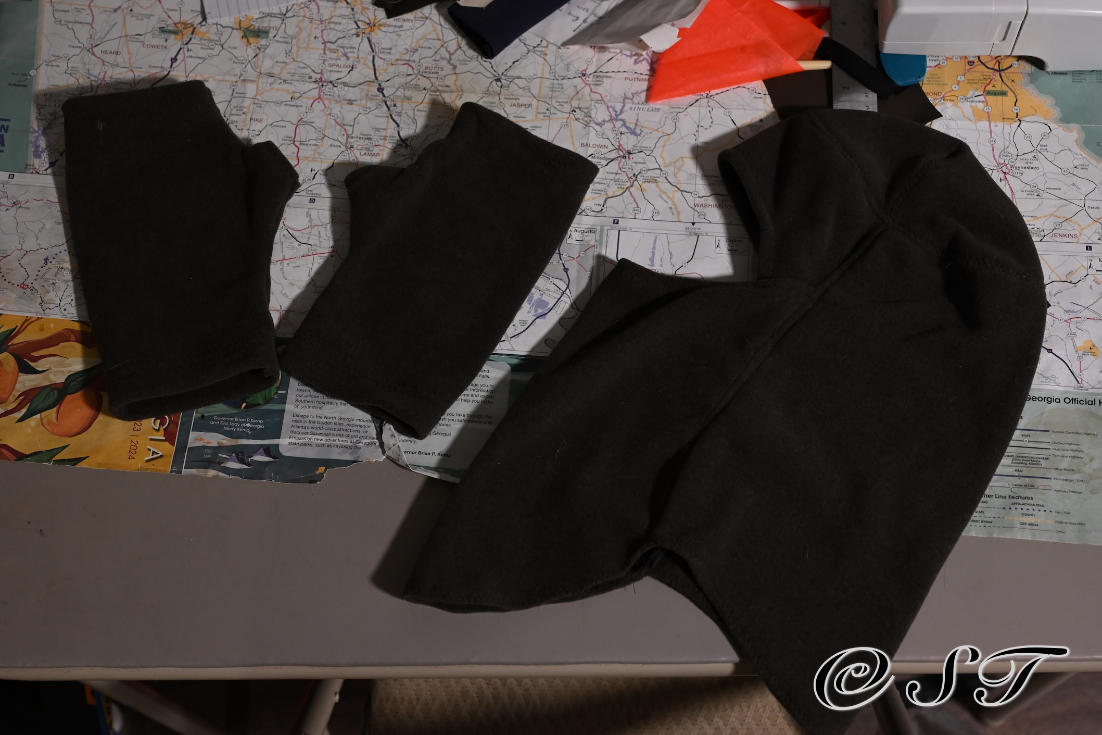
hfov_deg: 39.6
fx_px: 1530
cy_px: 368
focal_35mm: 50
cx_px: 551
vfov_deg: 27.0
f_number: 5
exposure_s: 1/60
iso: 2500
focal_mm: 50
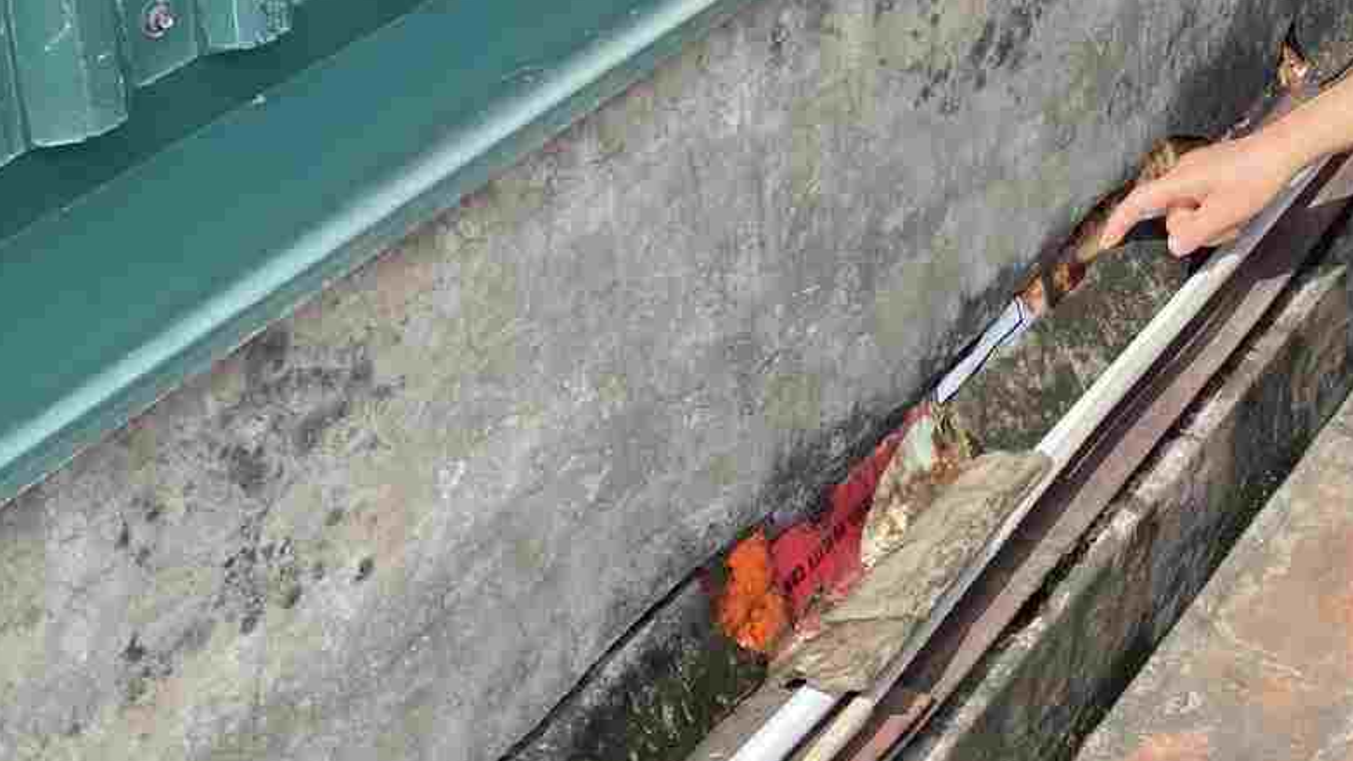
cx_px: 1291
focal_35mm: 73
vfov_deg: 16.0
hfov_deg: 27.6
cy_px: -90
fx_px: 2619
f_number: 1.8
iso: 32
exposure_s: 1/1082
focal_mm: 4.25
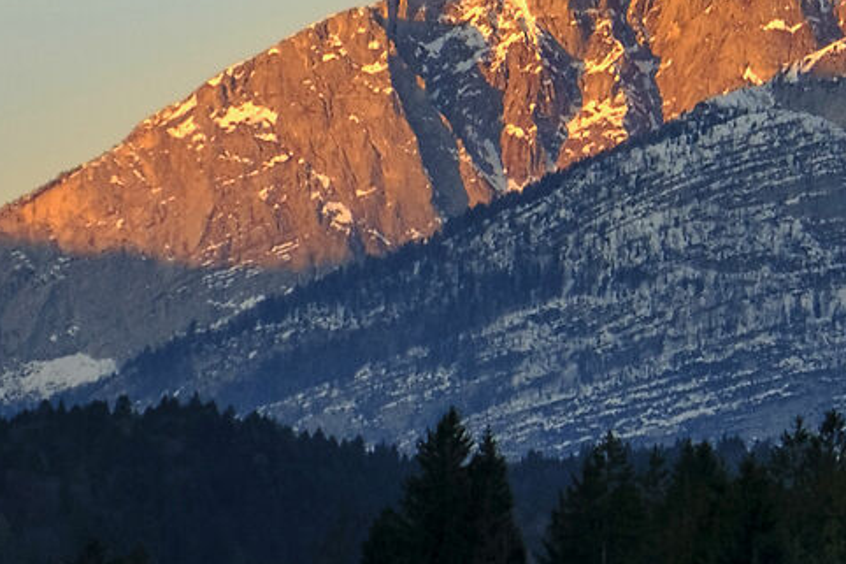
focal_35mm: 309
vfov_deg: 4.4
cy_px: 77
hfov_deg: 6.4
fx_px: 7259
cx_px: 1815
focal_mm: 41.4
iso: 160
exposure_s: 1/25
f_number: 10
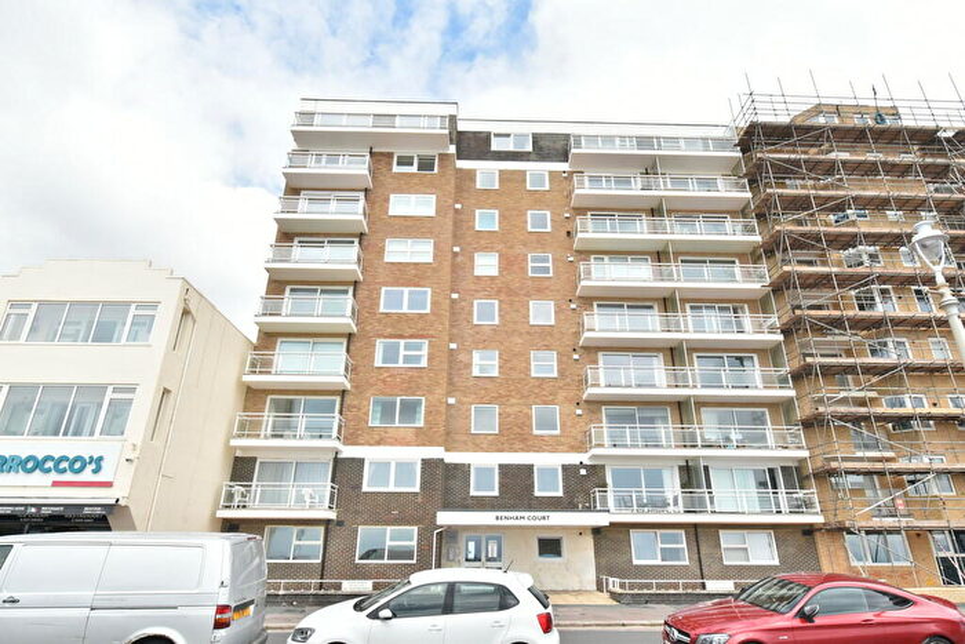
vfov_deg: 63.2
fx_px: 523
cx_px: 482
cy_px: 322
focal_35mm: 20
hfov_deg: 85.4
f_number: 10
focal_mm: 13
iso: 500
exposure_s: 1/400
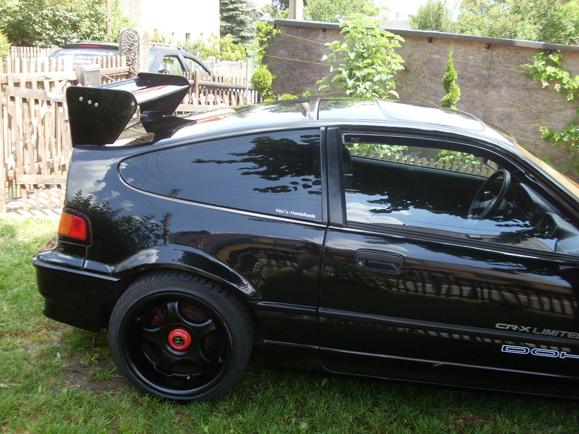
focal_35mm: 38
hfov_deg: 49.0
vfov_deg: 37.7
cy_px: 217
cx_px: 290
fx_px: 636
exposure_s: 1/180
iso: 80
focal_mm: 6.3
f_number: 3
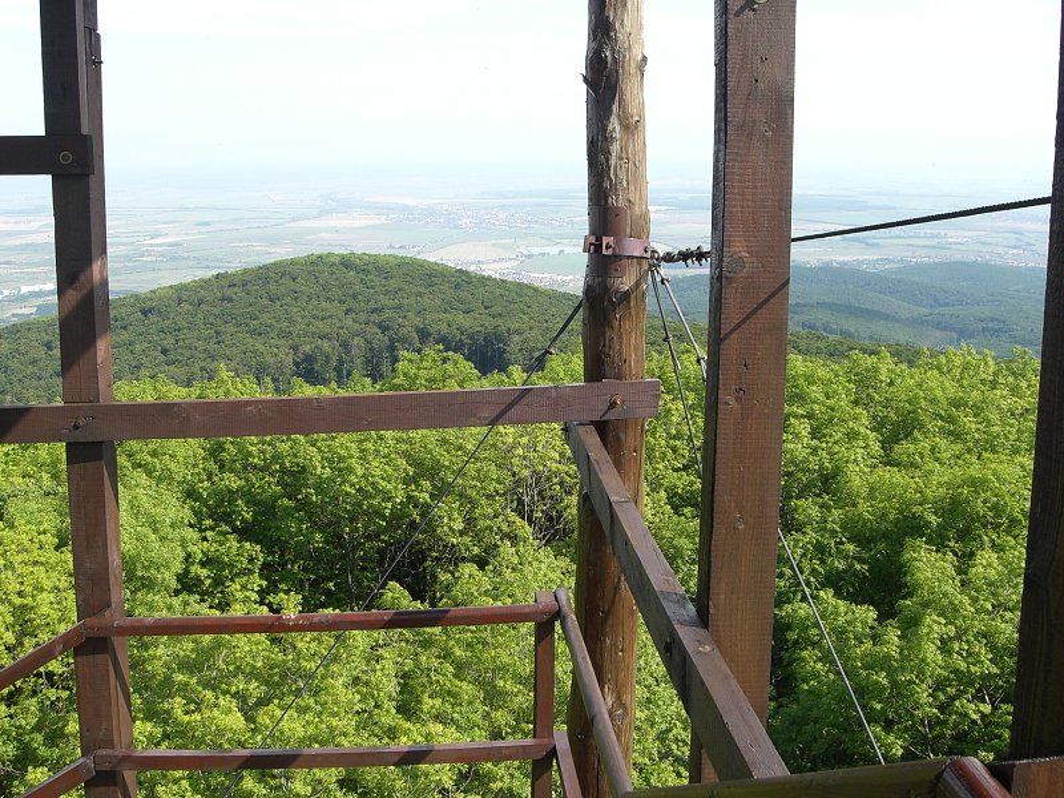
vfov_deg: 37.7
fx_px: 1168
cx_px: 532
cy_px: 399
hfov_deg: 49.0
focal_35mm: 38
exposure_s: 1/250
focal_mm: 6.3
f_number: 4.4
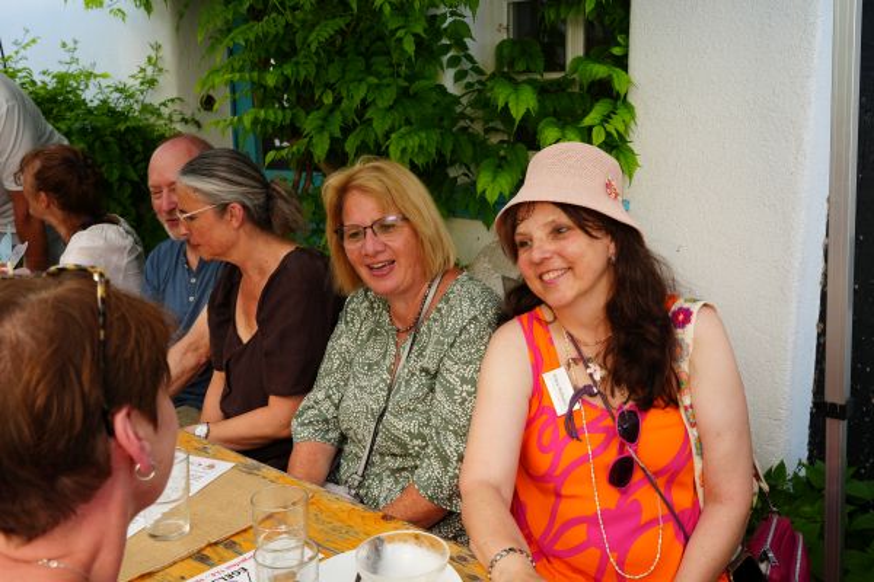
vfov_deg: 35.9
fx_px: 898
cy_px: 291
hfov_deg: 51.9
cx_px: 437
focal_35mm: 37
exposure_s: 1/160
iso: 1000
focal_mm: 37
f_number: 8
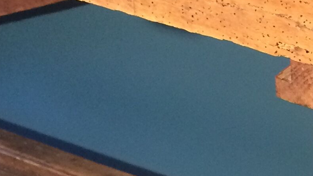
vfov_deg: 9.0
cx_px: 351
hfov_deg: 16.0
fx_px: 1079
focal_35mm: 130
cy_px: 279
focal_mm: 4.15
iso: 160
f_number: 2.2
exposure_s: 1/33
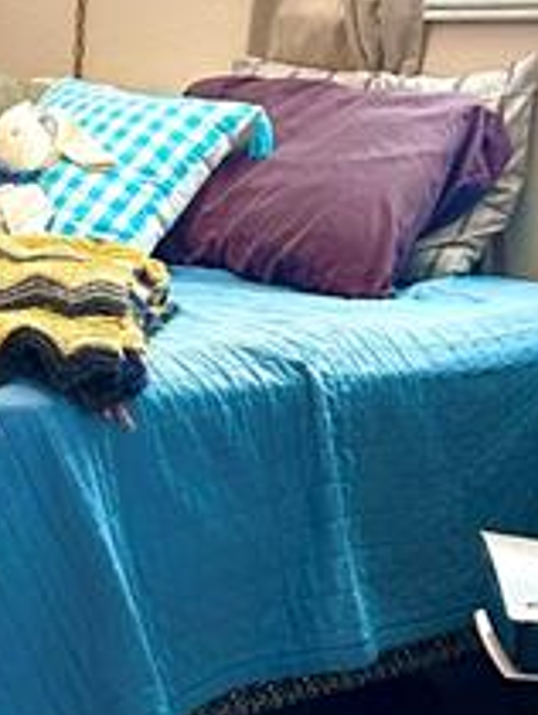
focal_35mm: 95
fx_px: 1965
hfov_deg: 15.4
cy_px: 432
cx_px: 65
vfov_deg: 20.6
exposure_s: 1/60
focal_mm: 5.7
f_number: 1.5
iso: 250
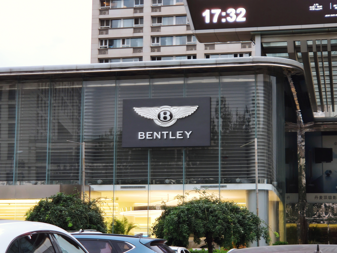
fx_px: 798
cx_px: 168
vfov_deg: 18.0
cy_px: 126
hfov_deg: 23.8
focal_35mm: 82
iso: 126
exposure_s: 1/50
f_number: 2.2
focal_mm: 6.22
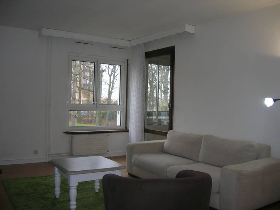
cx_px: 140
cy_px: 105
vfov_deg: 41.8
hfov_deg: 54.0
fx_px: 275
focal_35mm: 34
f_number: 2.9
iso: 50
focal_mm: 5.7
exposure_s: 1/30
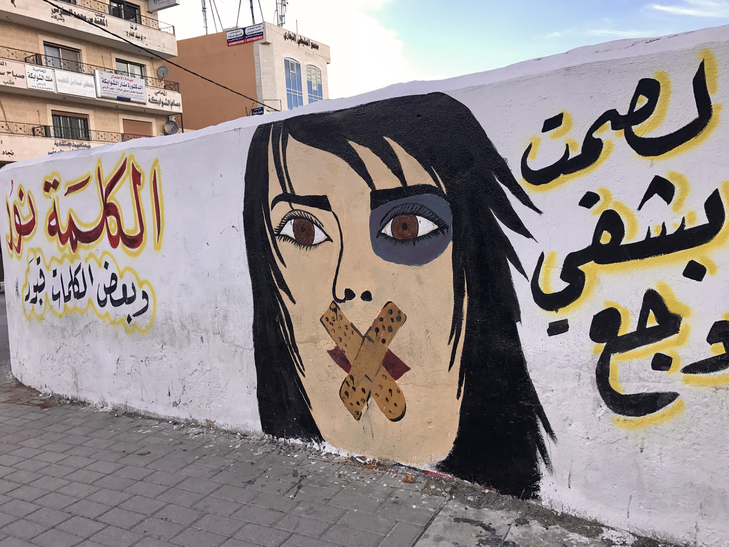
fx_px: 590
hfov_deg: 63.4
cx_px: 364
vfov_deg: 49.7
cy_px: 274
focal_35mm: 28
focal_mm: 3.99
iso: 20
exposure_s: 1/618
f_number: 1.8
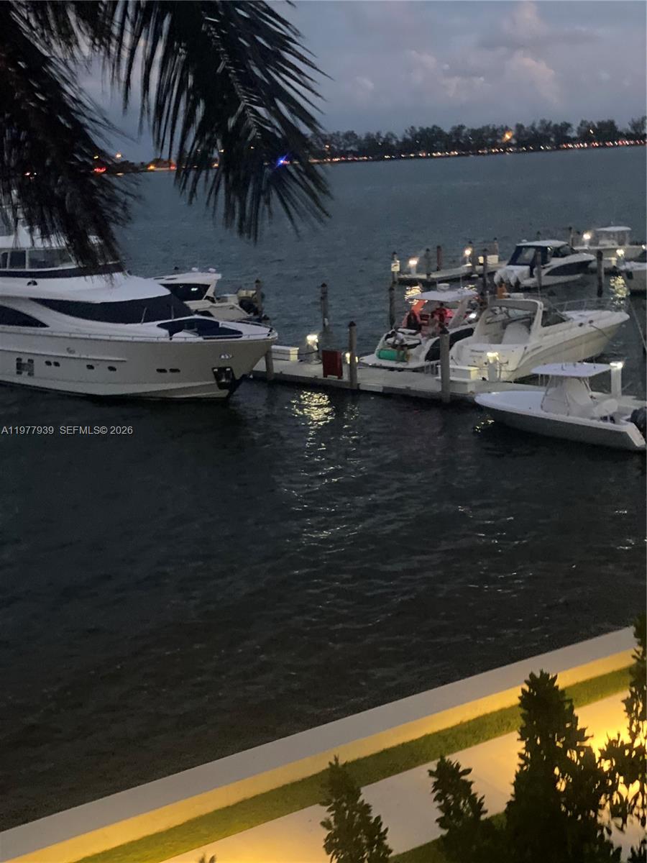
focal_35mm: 52
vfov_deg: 36.8
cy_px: 432
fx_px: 1296
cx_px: 324
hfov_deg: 28.0
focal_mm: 6
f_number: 2
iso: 640
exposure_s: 1/15
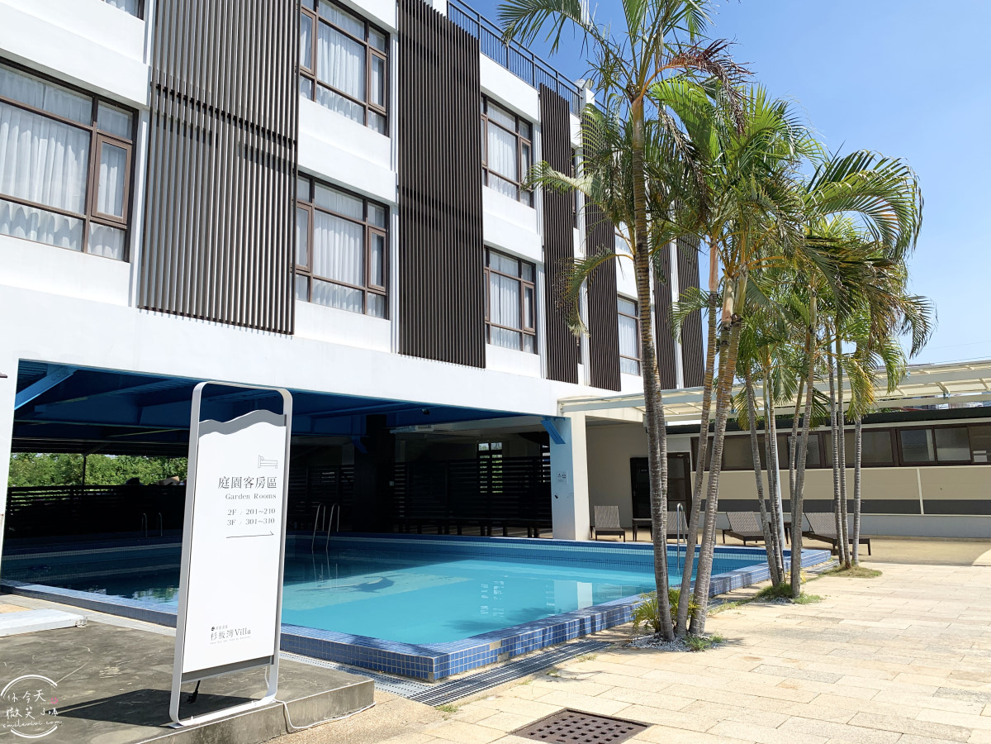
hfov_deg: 67.3
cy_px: 372
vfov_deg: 53.1
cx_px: 496
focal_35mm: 26
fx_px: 744
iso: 25
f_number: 1.8
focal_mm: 4.25
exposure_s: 1/3086
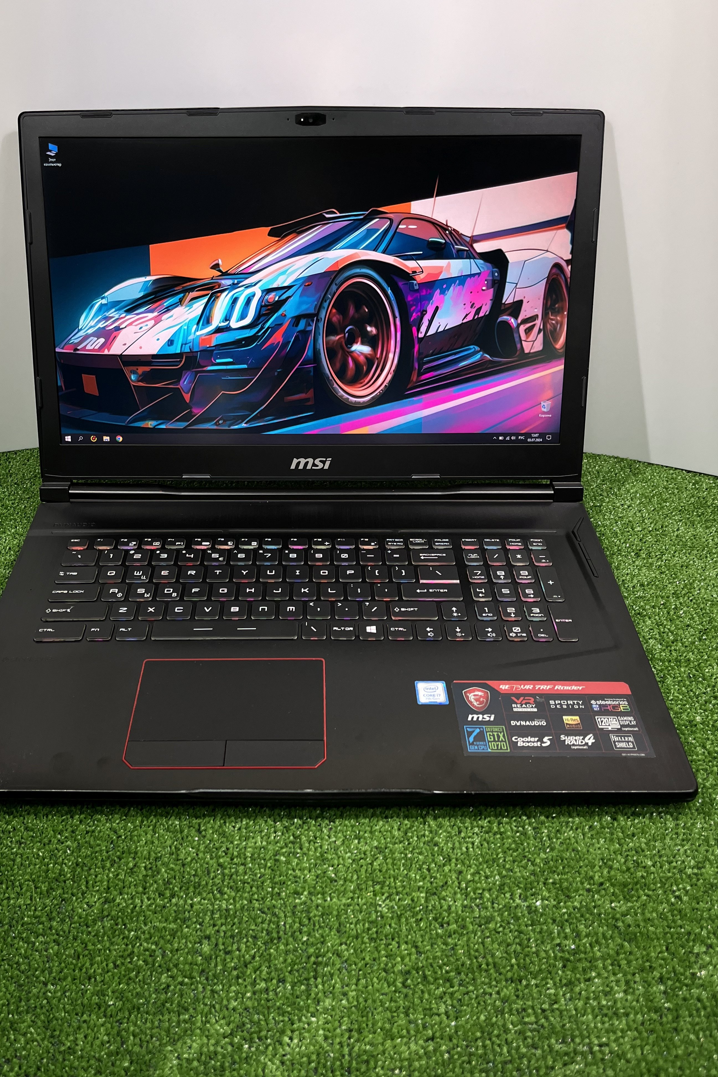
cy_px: 551
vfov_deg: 65.5
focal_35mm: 28
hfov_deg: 46.2
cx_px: 303
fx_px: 838
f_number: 1.6
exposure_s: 1/100
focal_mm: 5.1
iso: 100
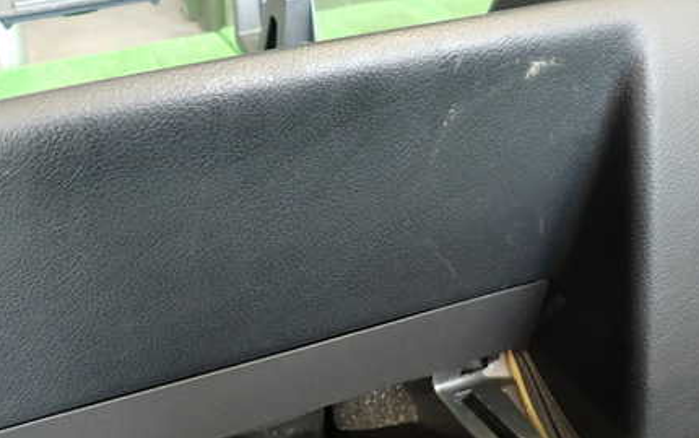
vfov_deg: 34.4
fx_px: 705
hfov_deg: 51.5
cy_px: 247
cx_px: 221
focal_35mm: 37
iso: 200
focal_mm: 4.5
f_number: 2
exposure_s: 1/30
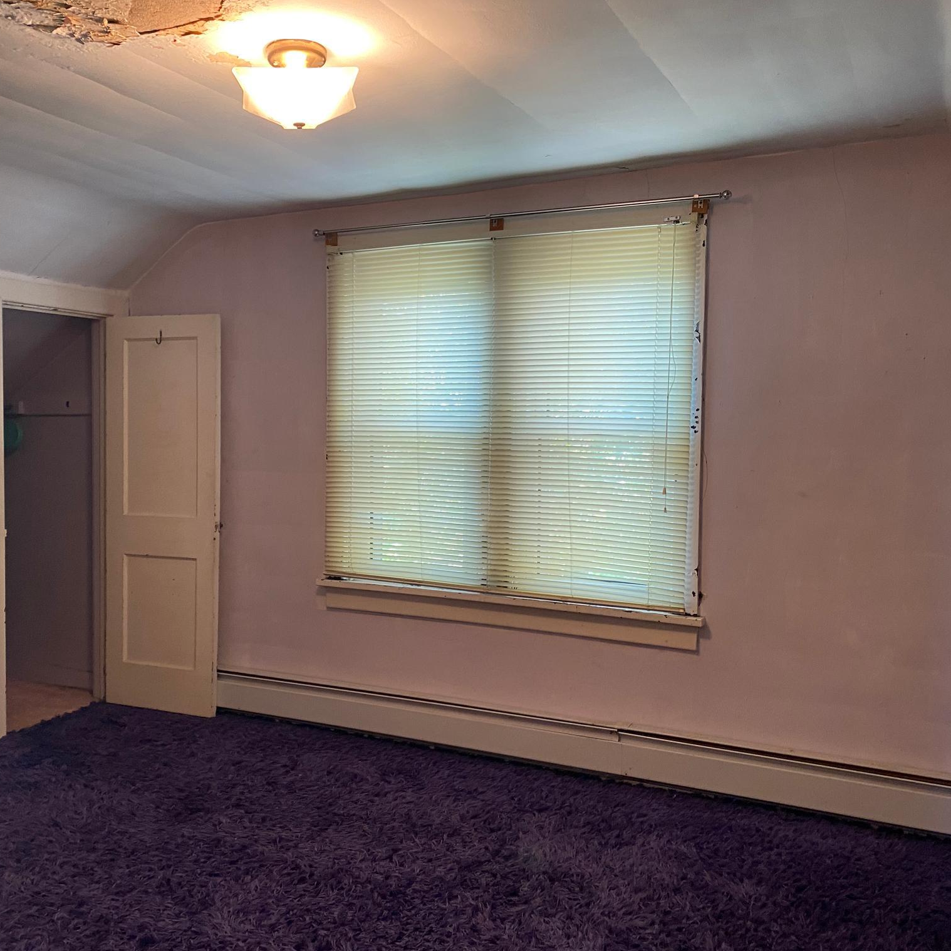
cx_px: 422
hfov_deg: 52.4
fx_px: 964
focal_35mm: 31
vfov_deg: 52.5
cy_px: 480
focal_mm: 4.25
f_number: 1.8
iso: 250
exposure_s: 1/60
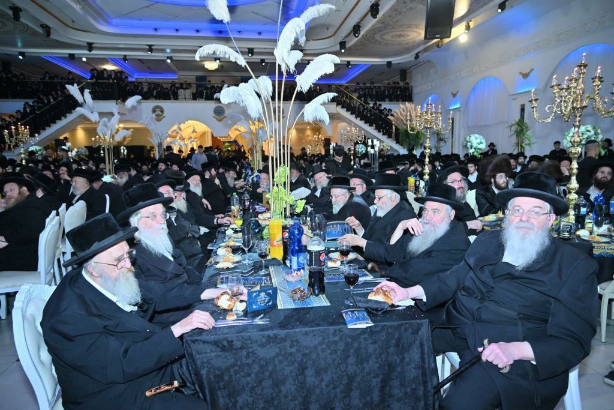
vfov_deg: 53.1
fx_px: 409
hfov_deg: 73.7
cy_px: 205
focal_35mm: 24
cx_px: 307
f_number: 4
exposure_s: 1/160
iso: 800
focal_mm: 24
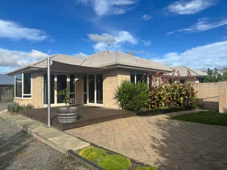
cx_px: 114
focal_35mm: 24
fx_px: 157
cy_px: 85
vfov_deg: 56.8
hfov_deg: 71.6
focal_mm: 6.86
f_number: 1.78
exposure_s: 1/3247
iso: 80
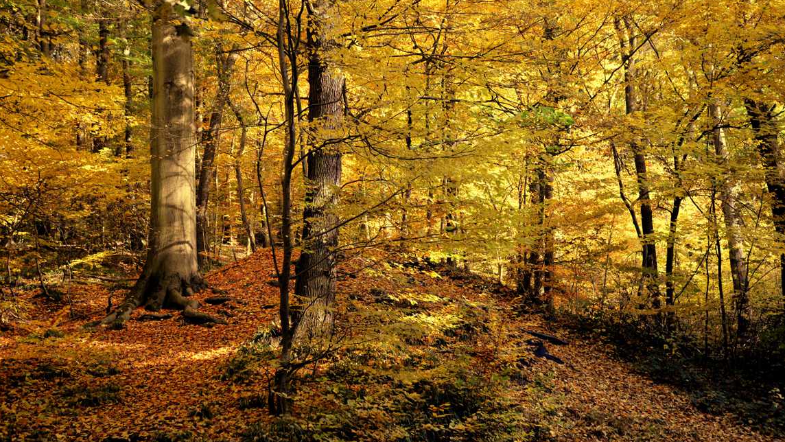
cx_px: 384
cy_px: 231
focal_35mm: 45
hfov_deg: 45.5
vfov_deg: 26.5
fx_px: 937
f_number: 4.5
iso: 400
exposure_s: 1/80
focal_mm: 42
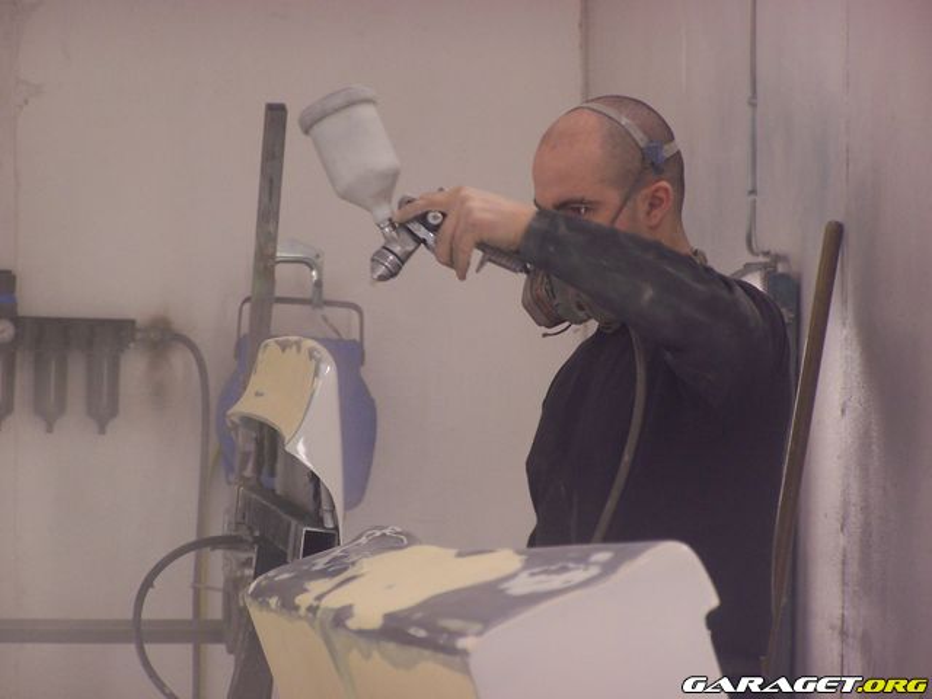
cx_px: 466
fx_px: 5089
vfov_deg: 7.9
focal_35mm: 189
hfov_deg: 10.5
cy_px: 350
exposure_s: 1/30
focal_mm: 31.3
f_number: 3.2
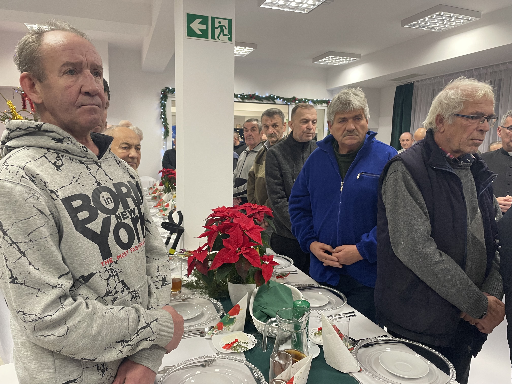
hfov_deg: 67.3
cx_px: 256
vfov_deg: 53.1
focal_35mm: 26
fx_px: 385
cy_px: 192
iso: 125
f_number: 1.6
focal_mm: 4.2
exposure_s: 1/79
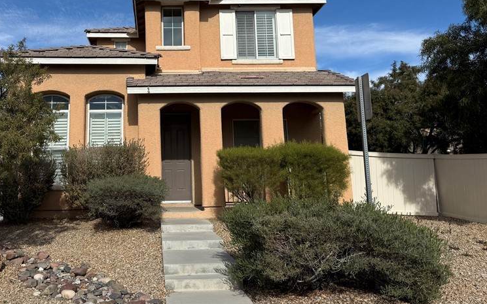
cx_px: 175
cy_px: 91
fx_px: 465
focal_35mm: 35
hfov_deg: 54.5
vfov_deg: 35.8
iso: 80
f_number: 1.78
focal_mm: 6.76
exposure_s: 1/5714
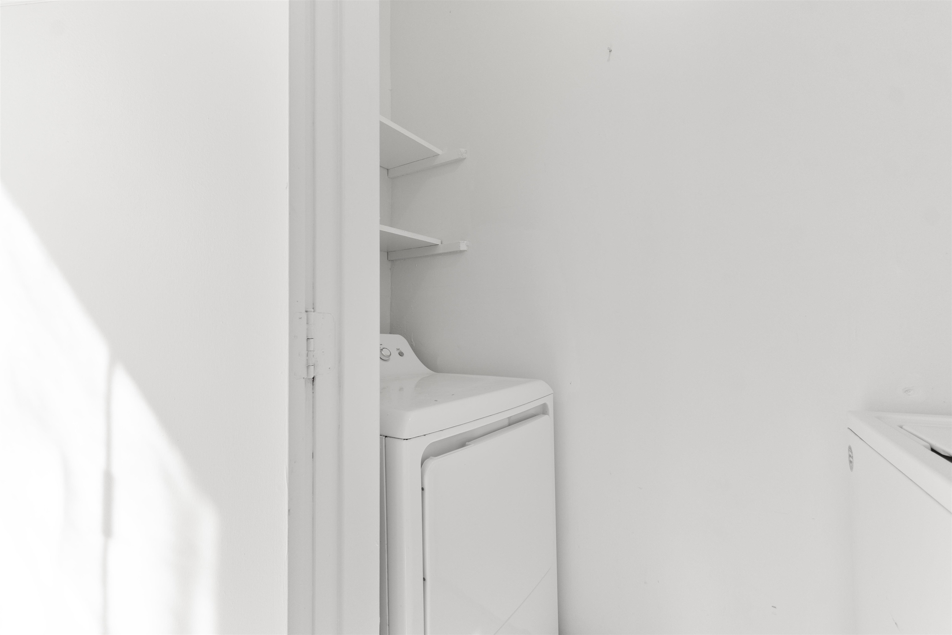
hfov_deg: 100.4
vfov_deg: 77.3
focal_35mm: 15
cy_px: 318
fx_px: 397
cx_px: 476
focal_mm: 10
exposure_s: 1/25
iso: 100
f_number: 4.5
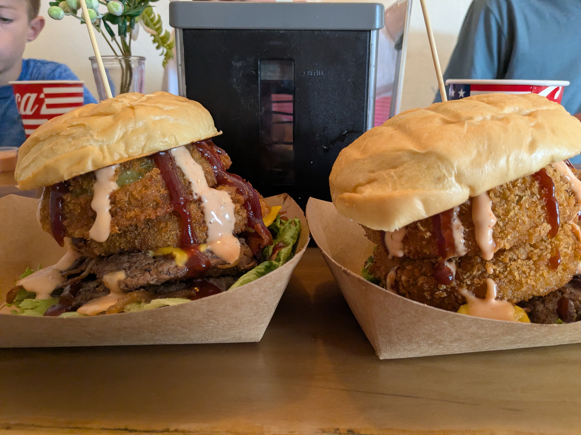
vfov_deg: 51.4
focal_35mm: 27
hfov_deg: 65.3
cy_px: 218
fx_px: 453
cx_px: 290
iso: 635
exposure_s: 1/120
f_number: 1.73
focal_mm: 4.38
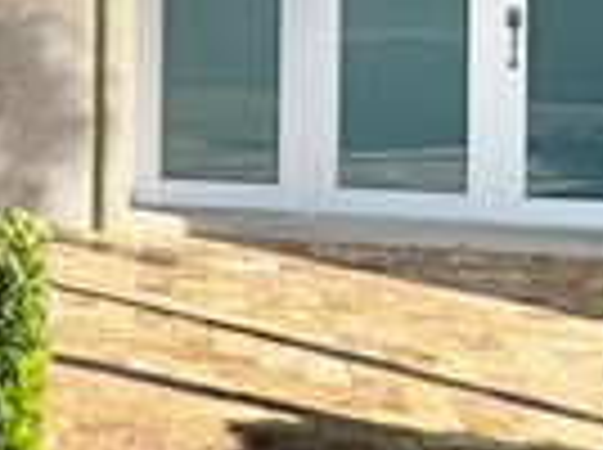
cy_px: -153
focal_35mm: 107
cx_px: -225
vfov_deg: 13.3
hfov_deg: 17.1
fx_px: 1861
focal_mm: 2.22
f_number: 2.2
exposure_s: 1/1637
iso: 50
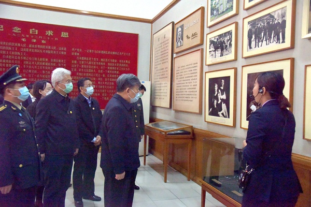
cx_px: 156
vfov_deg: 42.3
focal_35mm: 31
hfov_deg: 60.3
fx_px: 268
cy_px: 104
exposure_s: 1/500
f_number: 4
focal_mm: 31
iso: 12800
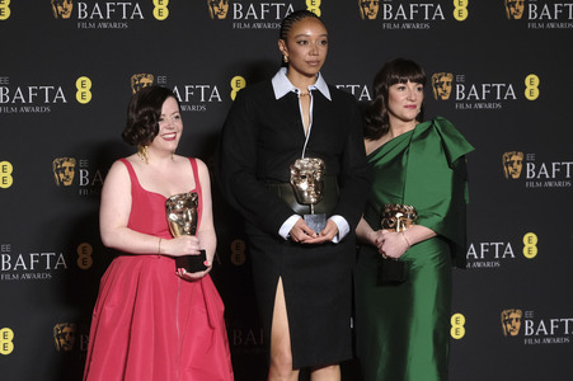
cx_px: 286
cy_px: 190
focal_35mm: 95
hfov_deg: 21.5
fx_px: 1511
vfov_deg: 14.4
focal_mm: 63.4
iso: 1600
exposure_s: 1/160
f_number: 3.2
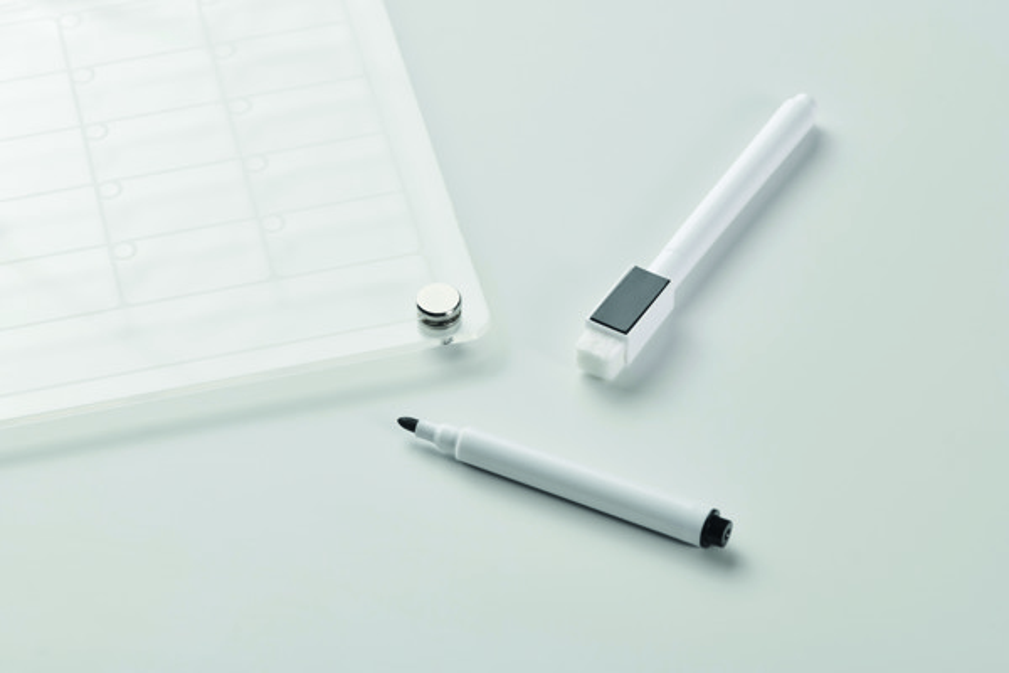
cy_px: 336
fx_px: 2943
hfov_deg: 19.5
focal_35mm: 105
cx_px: 504
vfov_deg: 13.0
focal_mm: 105
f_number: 14
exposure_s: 1/100
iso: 100
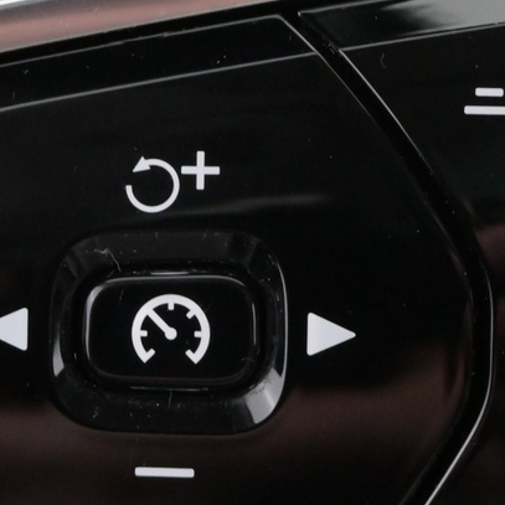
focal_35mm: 132
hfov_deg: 13.2
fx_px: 2179
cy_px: 326
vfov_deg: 13.2
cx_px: 168
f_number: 4.5
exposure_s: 1/40
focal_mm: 26
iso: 2500
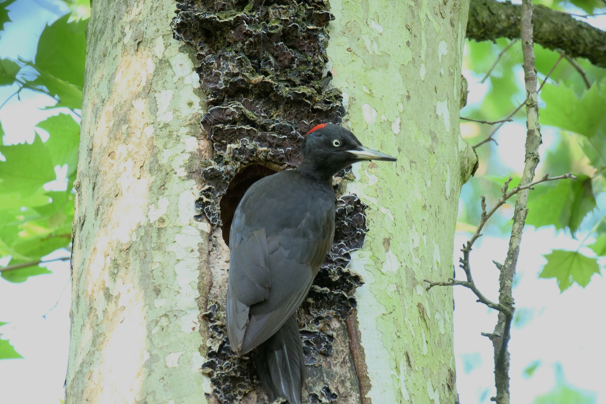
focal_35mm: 833
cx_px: 303
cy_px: 204
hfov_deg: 2.5
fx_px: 14021
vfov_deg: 1.7
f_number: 6.3
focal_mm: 400
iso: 1600
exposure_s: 1/50
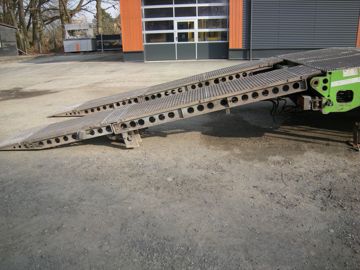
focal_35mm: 28
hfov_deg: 63.4
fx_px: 291
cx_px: 180
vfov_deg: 49.7
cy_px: 135
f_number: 2.8
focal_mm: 4.7
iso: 64
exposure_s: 1/397
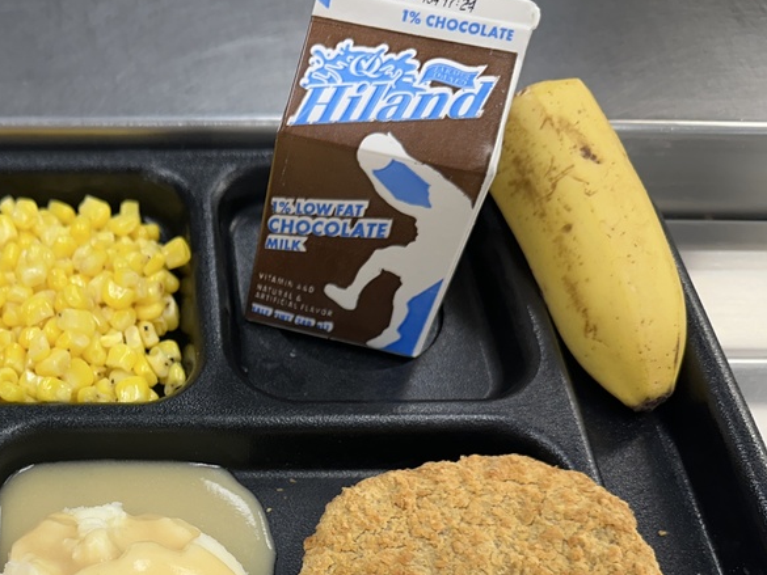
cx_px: 106
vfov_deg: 33.2
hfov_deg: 41.9
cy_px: 475
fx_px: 931
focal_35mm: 42
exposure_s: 1/120
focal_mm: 6.86
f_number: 1.78
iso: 125
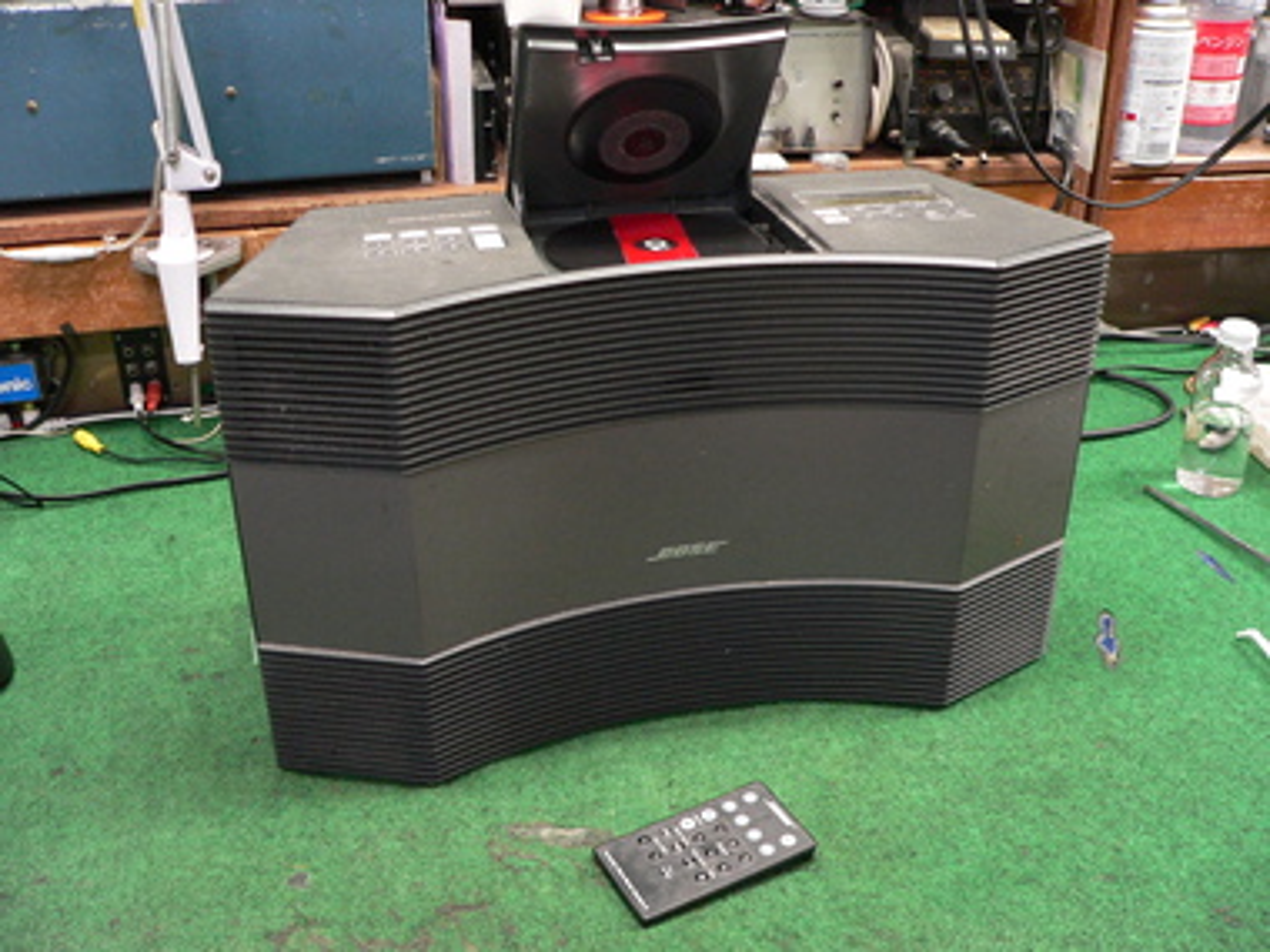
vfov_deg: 39.7
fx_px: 1321
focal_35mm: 36
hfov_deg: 51.4
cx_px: 635
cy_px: 476
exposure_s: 1/10
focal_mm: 6
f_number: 2.8
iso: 200
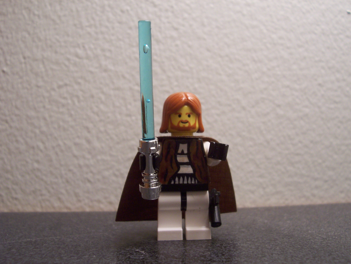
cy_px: 132
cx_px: 176
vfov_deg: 38.7
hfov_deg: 50.1
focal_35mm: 37
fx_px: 375
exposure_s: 1/30
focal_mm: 5.6
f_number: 2.8
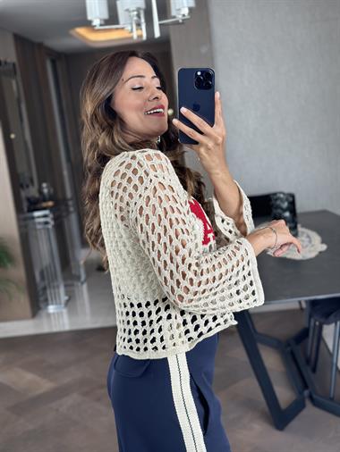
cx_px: 170
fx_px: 628
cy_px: 226
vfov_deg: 39.6
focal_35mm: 48
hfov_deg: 30.3
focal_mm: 6.86
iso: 125
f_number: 1.78
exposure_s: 1/88
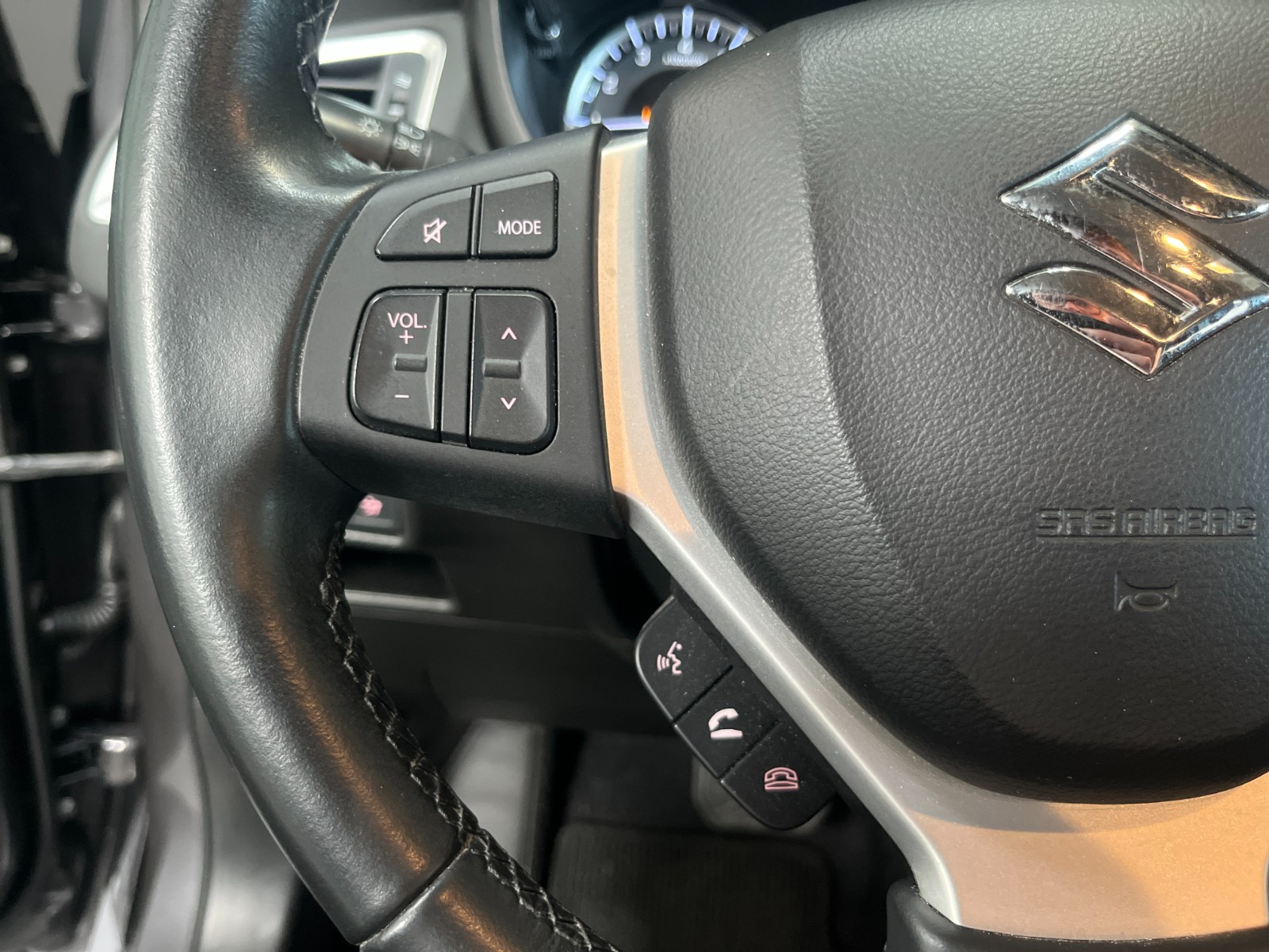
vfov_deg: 53.1
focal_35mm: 26
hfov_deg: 67.3
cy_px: 476
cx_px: 634
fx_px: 953
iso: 500
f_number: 1.6
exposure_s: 1/33
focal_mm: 5.1
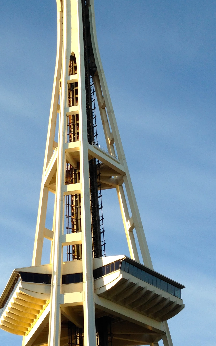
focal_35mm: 56
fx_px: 528
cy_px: 121
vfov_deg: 36.0
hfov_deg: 23.1
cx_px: 77
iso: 50
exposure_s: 1/616
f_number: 2.4
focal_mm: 4.12
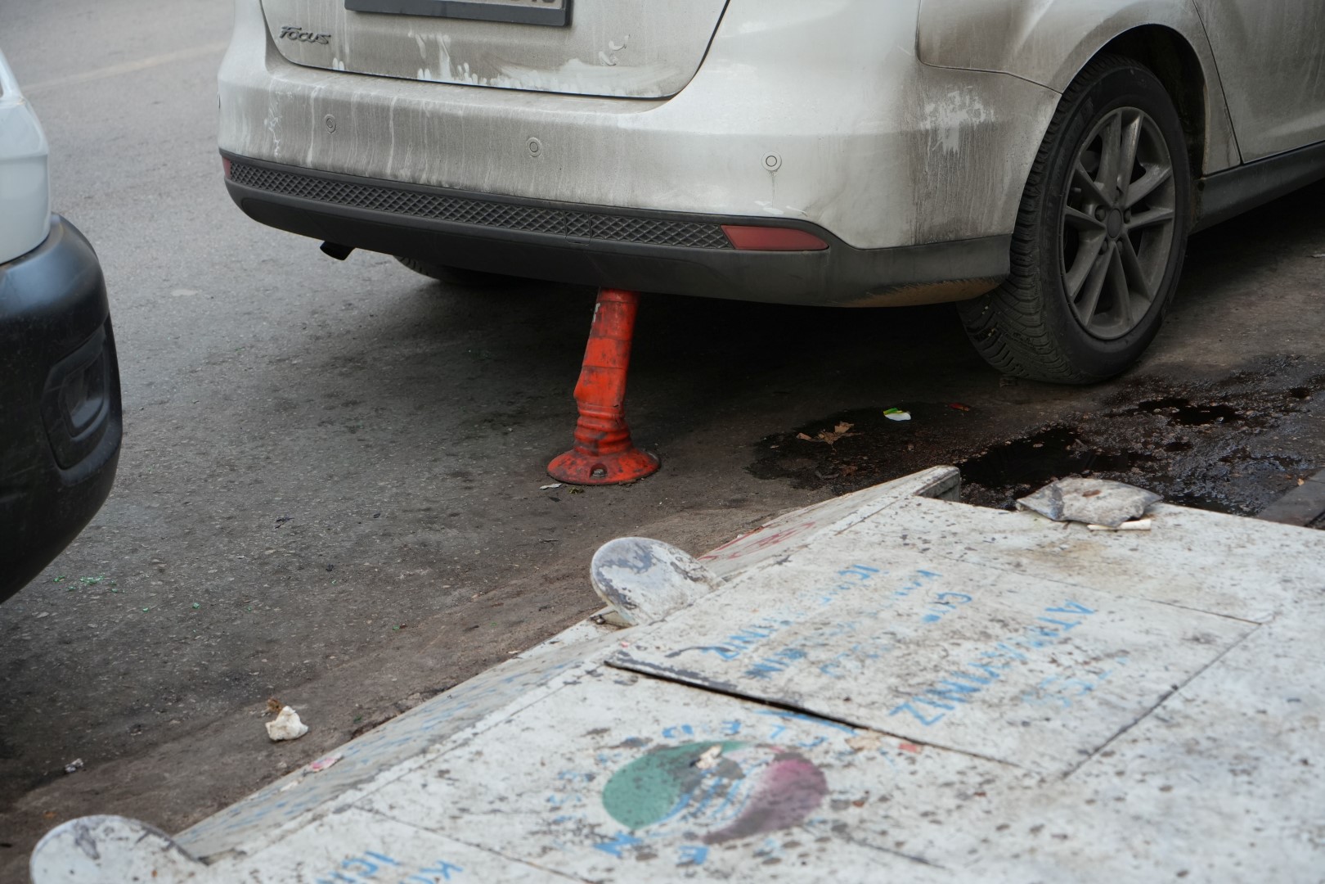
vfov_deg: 19.5
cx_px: 662
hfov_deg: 28.8
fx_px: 2576
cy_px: 442
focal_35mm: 70
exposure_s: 1/250
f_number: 5.6
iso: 1250
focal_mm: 70
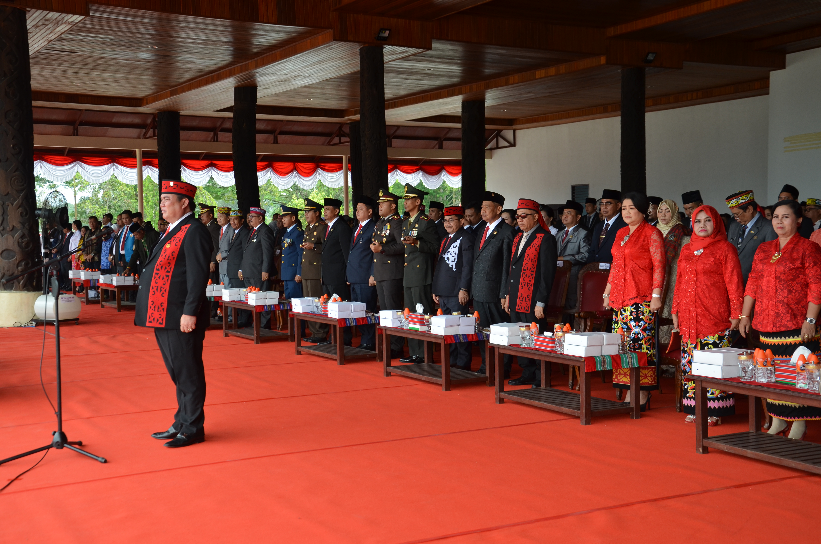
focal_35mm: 48
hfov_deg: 41.2
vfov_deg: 28.0
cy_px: 272
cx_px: 410
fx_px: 1092
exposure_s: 1/125
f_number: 5.6
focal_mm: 32
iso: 320
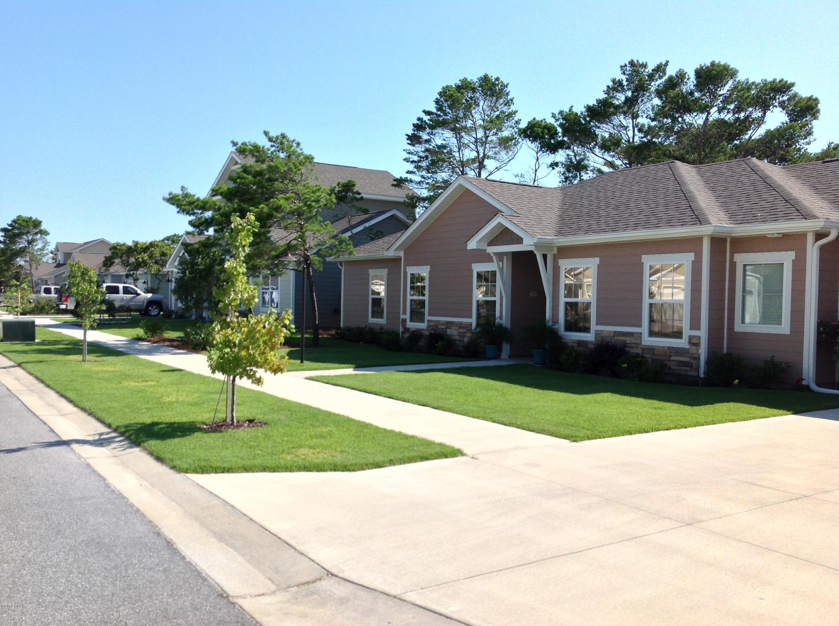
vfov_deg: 40.6
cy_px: 313
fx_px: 847
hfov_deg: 52.7
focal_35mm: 35
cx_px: 420
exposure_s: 1/1779
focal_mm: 4.28
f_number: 2.4
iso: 50
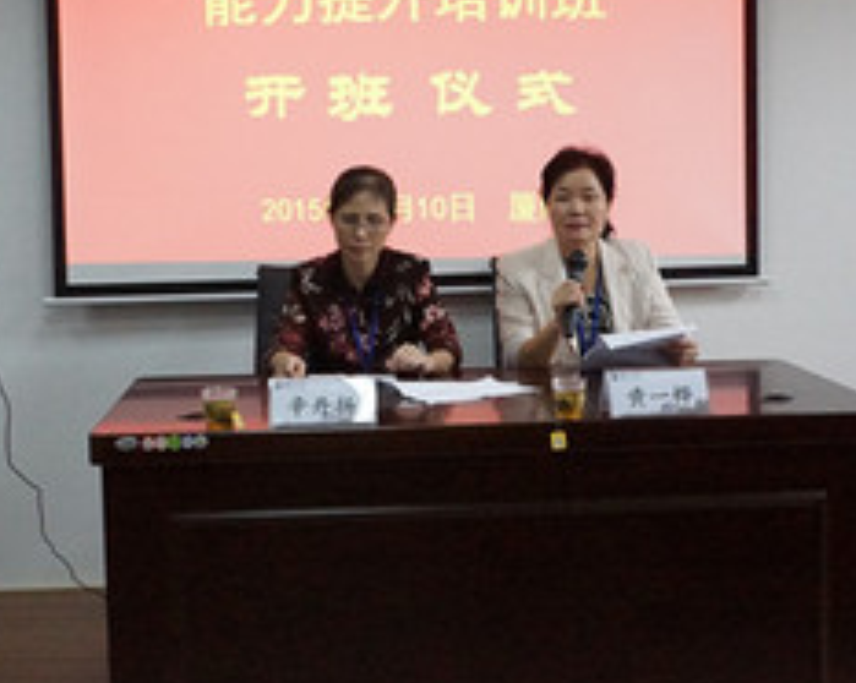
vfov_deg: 26.1
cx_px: 386
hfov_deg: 32.5
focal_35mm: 58
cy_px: 228
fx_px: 1468
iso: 6400
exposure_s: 1/250
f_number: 8
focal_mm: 24
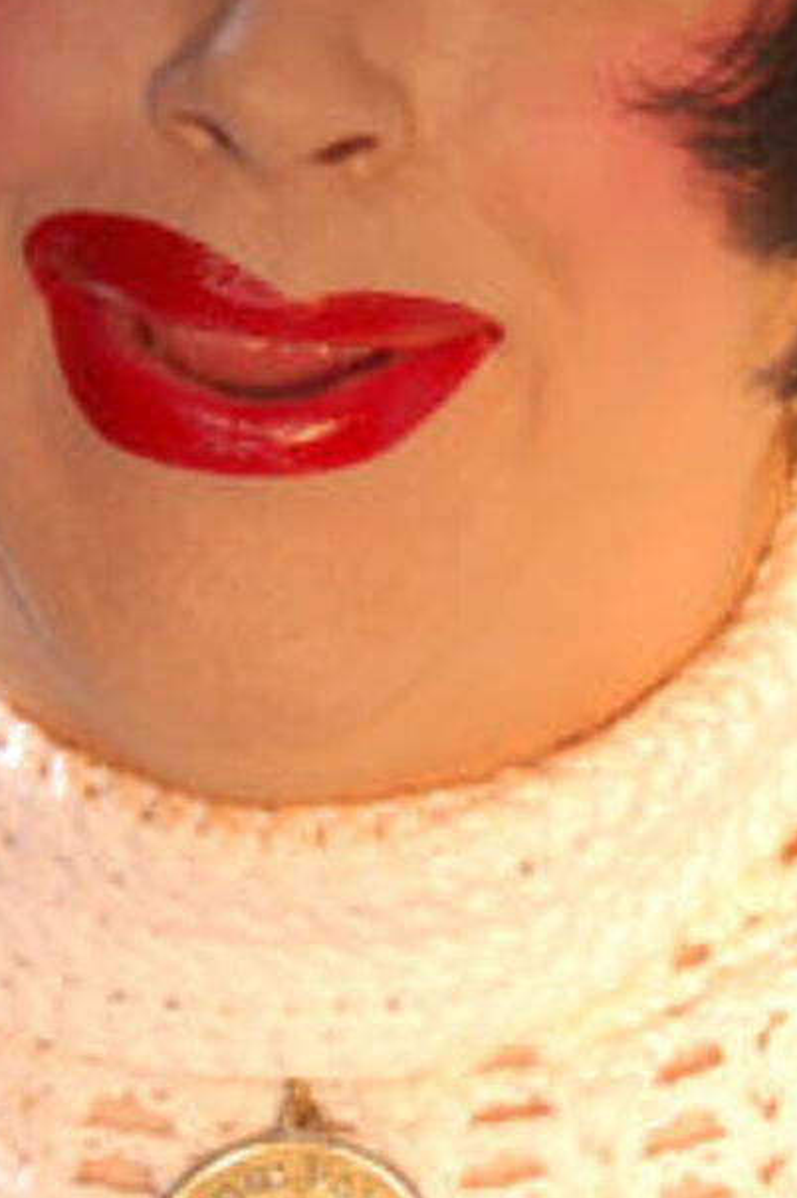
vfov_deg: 10.4
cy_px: 165
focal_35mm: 198
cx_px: 322
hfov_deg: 6.9
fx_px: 6582
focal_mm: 52
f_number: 13
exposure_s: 1/60
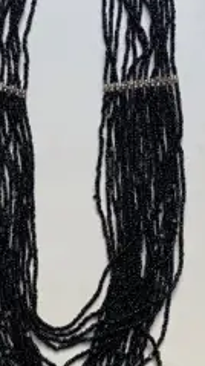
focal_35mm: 57
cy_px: 159
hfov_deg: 21.0
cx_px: 73
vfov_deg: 36.6
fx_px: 552
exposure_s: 1/224
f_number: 1.8
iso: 32
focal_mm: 4.25
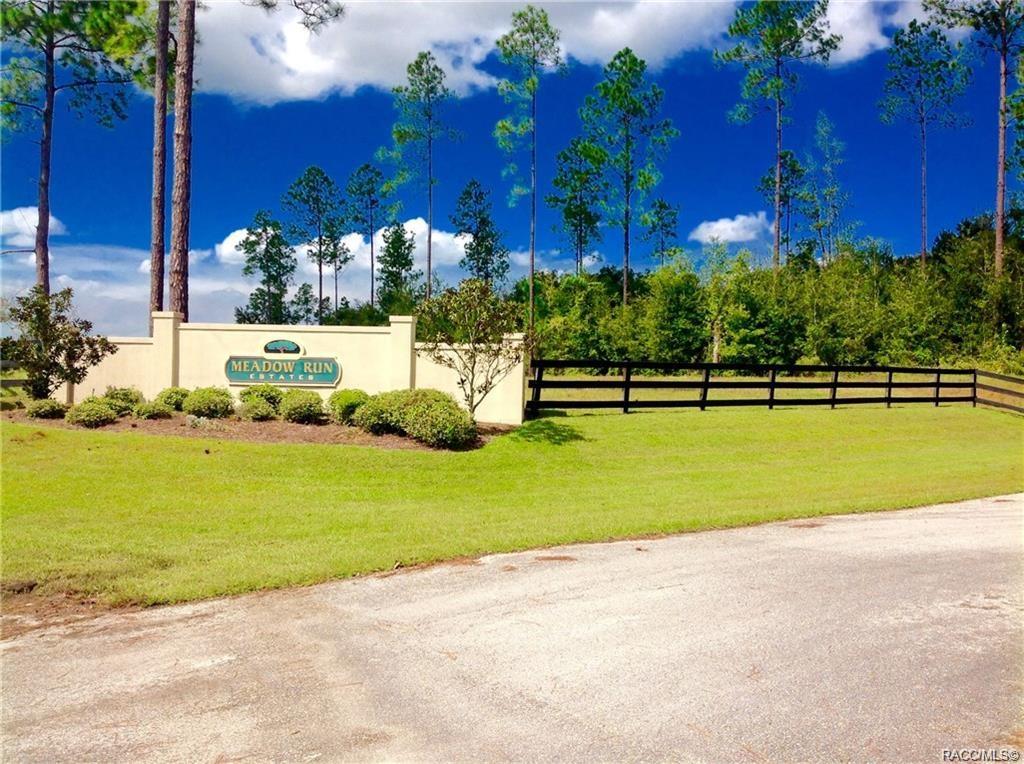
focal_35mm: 35
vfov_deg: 40.6
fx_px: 1033
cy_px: 382
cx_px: 512
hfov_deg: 52.7
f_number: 2.4
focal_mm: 4.28
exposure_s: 1/2160
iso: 50
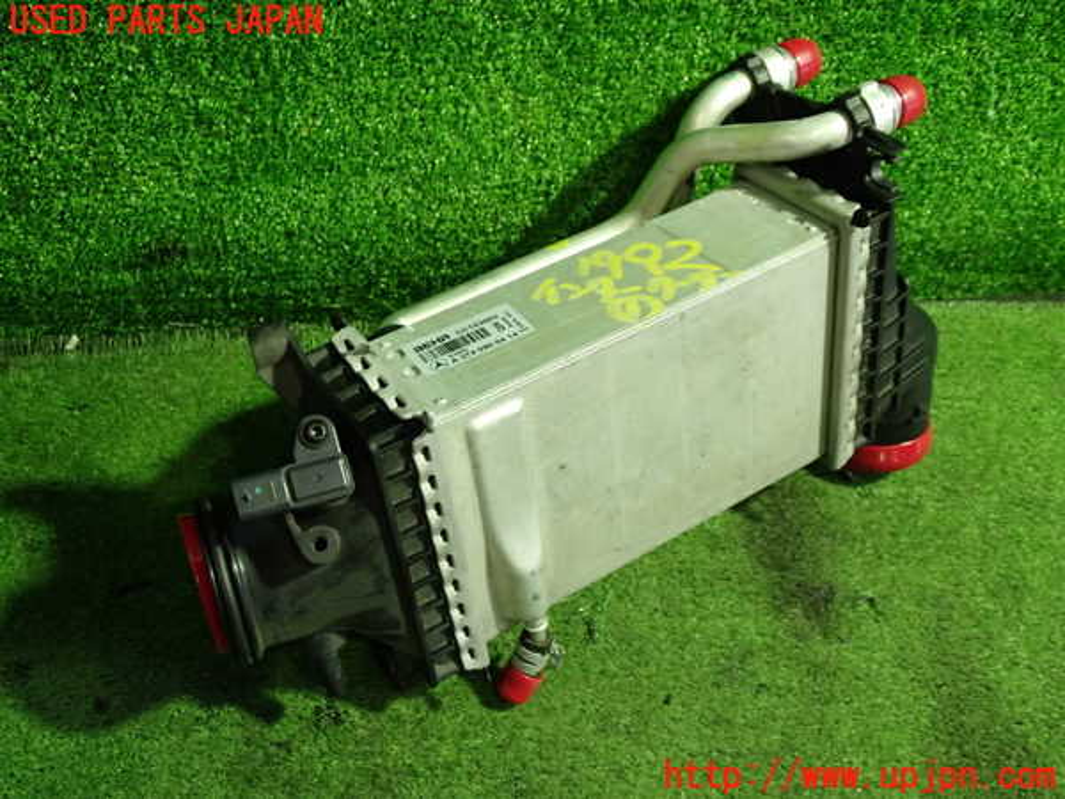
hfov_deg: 49.0
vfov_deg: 37.7
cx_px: 532
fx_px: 1169
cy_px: 400
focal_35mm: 38
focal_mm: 6.83
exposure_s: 1/40
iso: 500
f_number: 2.7
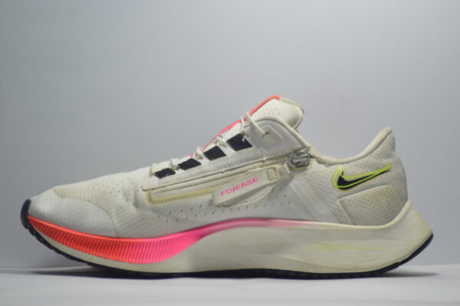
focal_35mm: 202
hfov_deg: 10.2
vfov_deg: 6.8
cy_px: 153
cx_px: 230
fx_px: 2585
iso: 400
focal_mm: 135
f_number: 4.2
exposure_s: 1/125
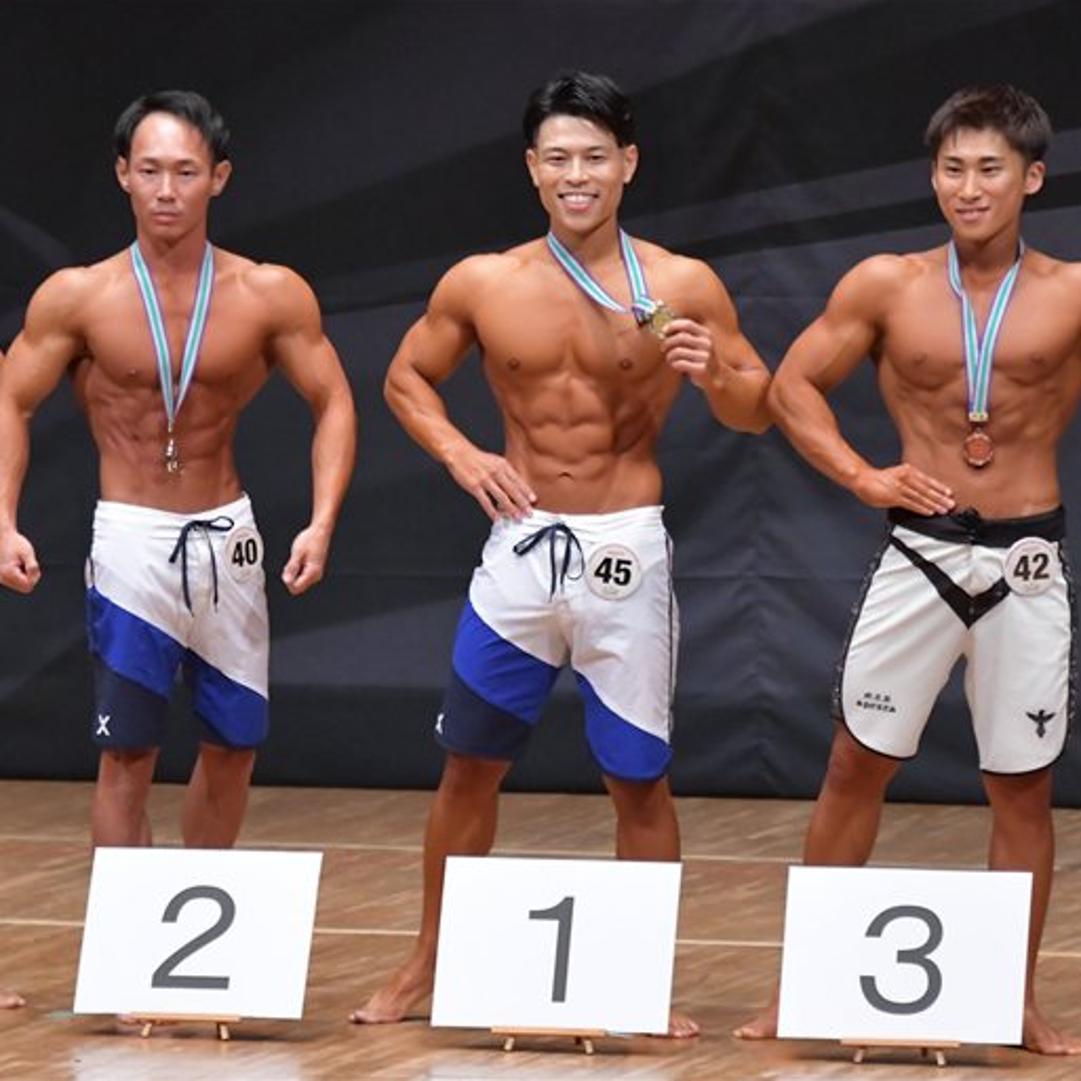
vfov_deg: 4.6
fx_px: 13602
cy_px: 539
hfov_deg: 4.6
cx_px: 429
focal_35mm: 385
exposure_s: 1/400
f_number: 5.6
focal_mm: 200
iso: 6400
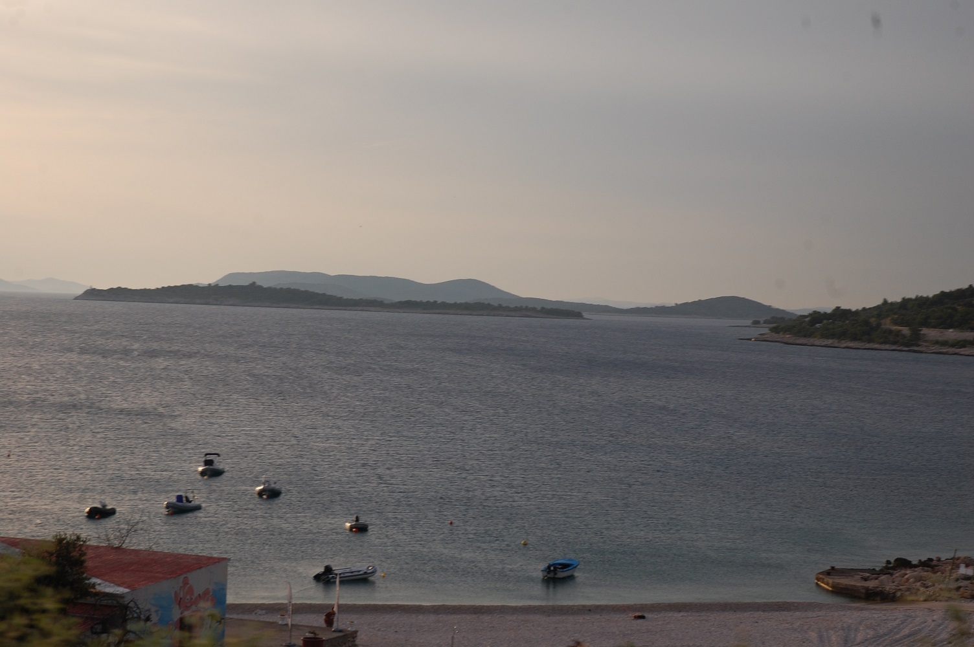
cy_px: 324
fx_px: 1946
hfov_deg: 28.1
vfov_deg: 18.9
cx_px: 487
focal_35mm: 72
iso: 200
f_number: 9
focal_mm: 48
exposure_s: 1/320
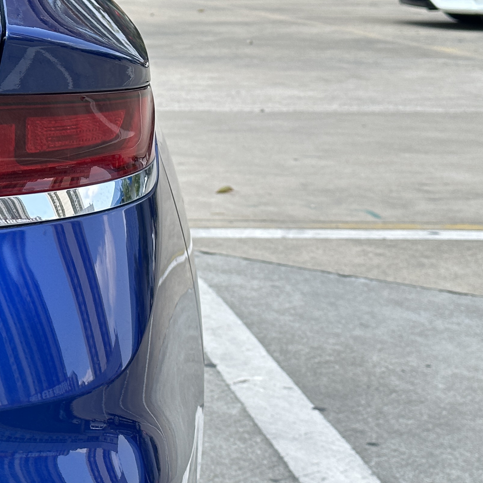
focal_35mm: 107
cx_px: -122
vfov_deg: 16.3
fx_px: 1689
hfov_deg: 15.6
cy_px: 267
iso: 64
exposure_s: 1/927
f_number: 1.78
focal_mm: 6.86
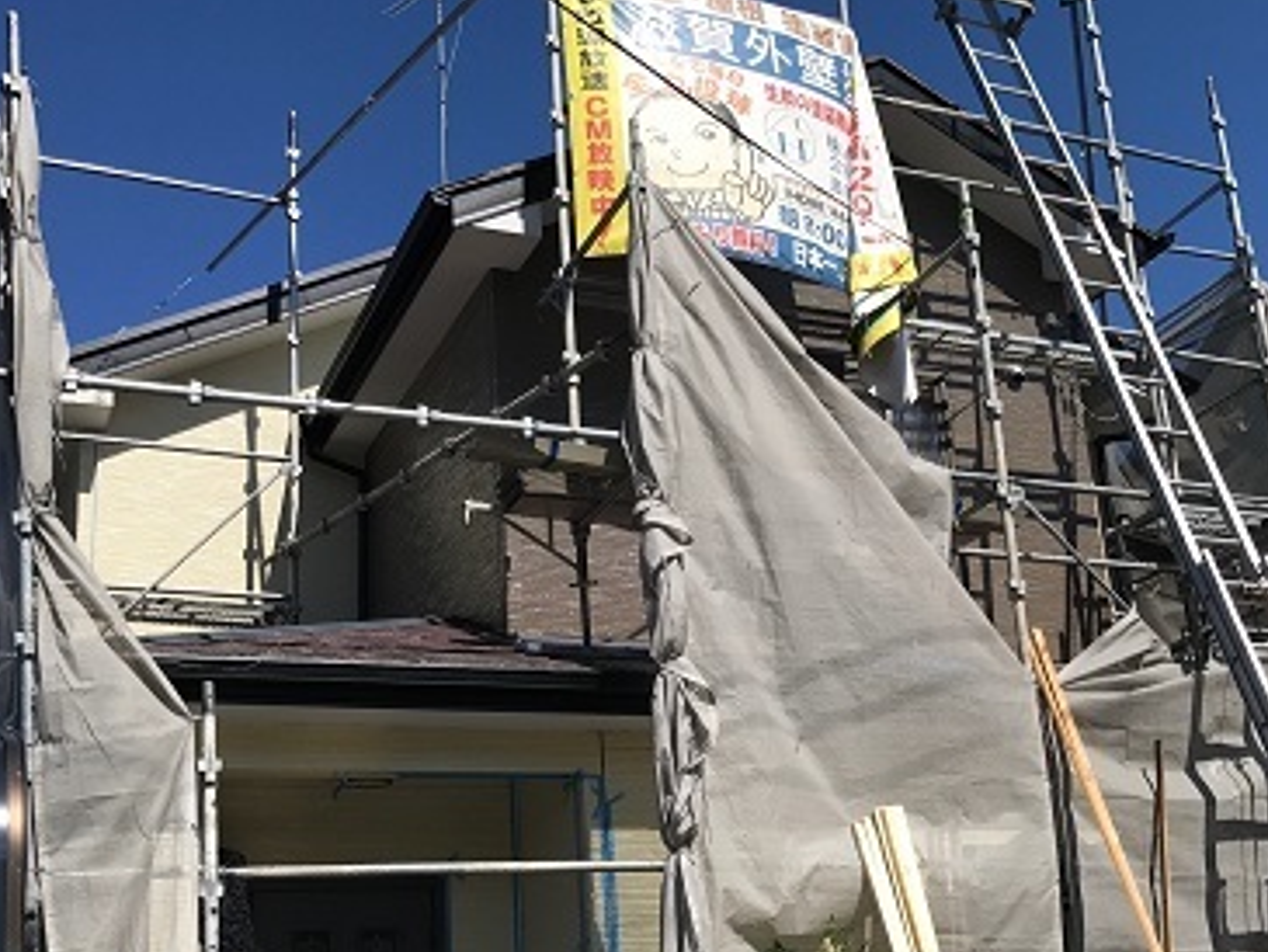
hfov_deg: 41.2
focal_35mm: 46
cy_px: 605
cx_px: 657
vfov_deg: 31.4
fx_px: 1686
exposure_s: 1/3096
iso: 20
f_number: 1.8
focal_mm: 3.99
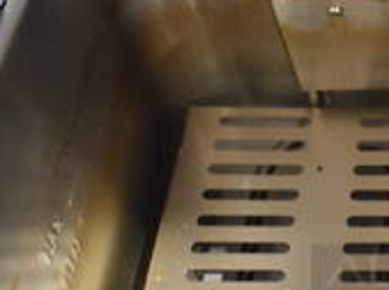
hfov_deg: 18.7
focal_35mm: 94
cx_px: 569
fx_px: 1054
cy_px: 173
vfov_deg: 15.7
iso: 800
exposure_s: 1/30
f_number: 3.5
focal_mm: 18
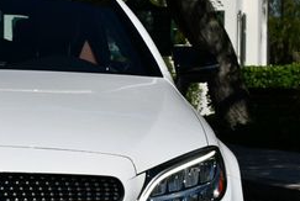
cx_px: -27
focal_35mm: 200
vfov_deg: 6.9
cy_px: 158
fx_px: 1670
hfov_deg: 10.2
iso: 100
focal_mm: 38
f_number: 11
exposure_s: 1/500
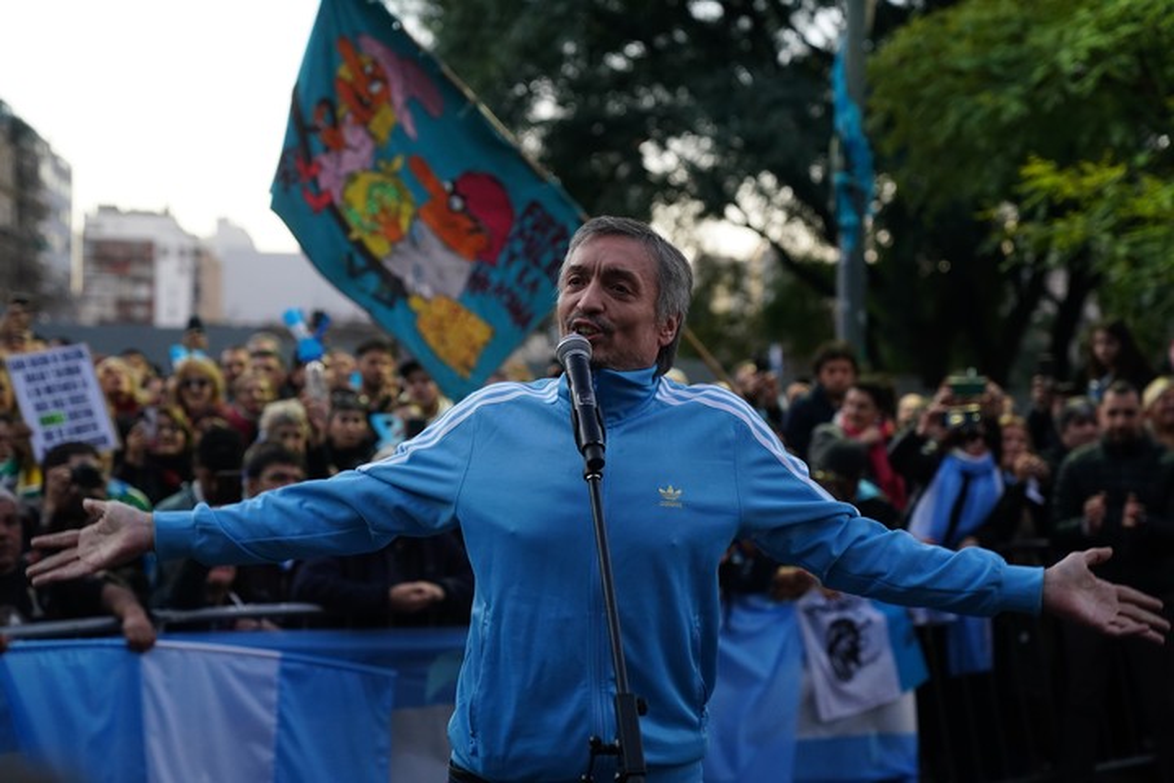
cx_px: 587
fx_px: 1891
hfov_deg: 34.5
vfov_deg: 23.4
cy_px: 392
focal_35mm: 58
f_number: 2.8
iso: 2000
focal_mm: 58
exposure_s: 1/200
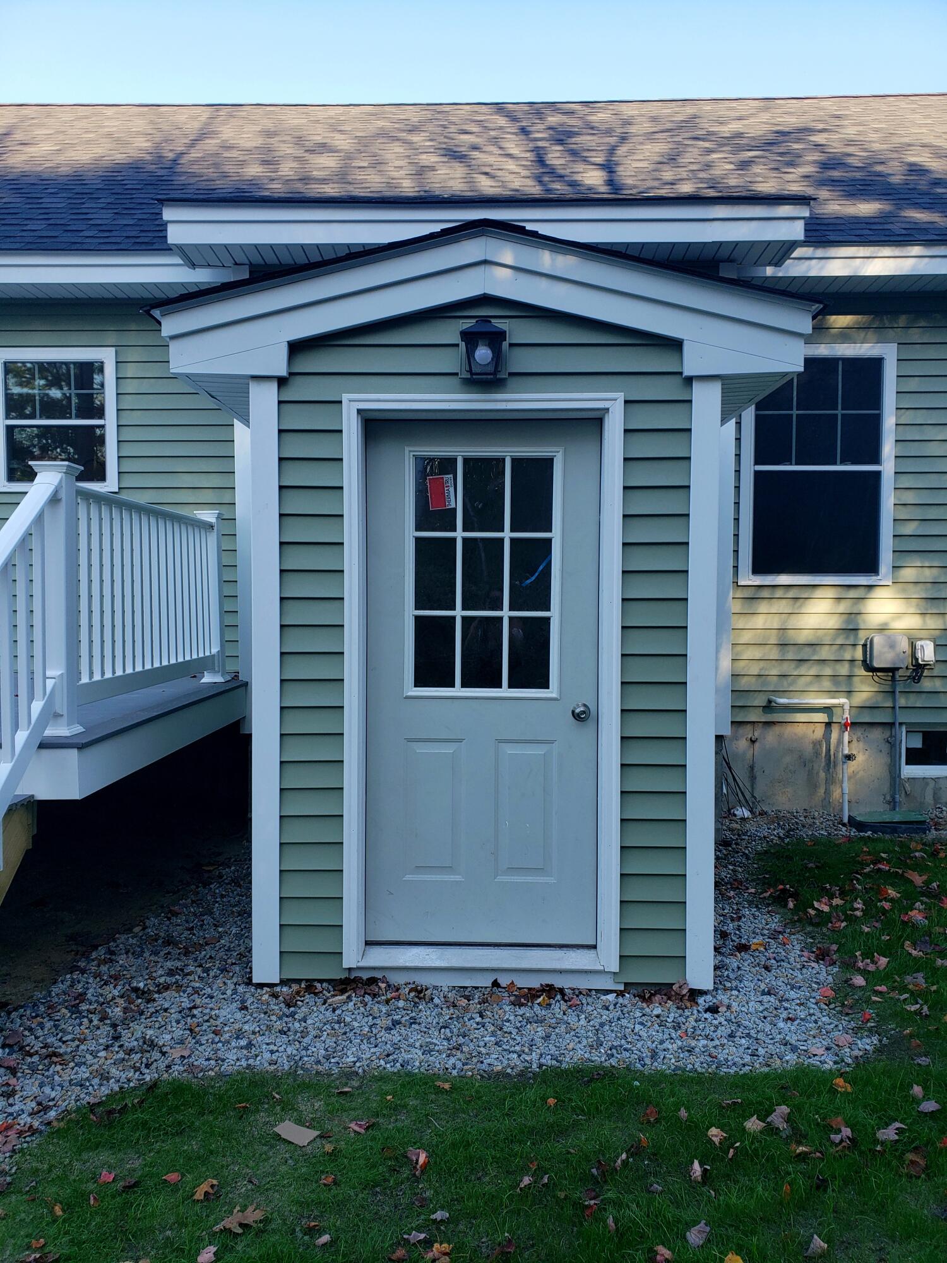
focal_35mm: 26
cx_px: 474
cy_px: 632
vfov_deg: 67.3
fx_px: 948
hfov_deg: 53.1
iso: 50
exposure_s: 1/296
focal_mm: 4.3
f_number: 2.4
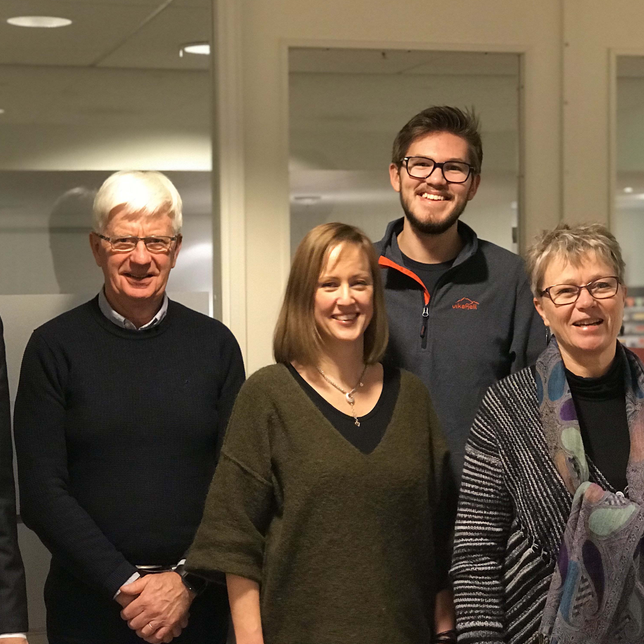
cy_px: 320
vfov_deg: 25.4
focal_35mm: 68
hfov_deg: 25.3
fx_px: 1431
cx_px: 233
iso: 640
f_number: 2.8
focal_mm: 6.6
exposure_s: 1/50
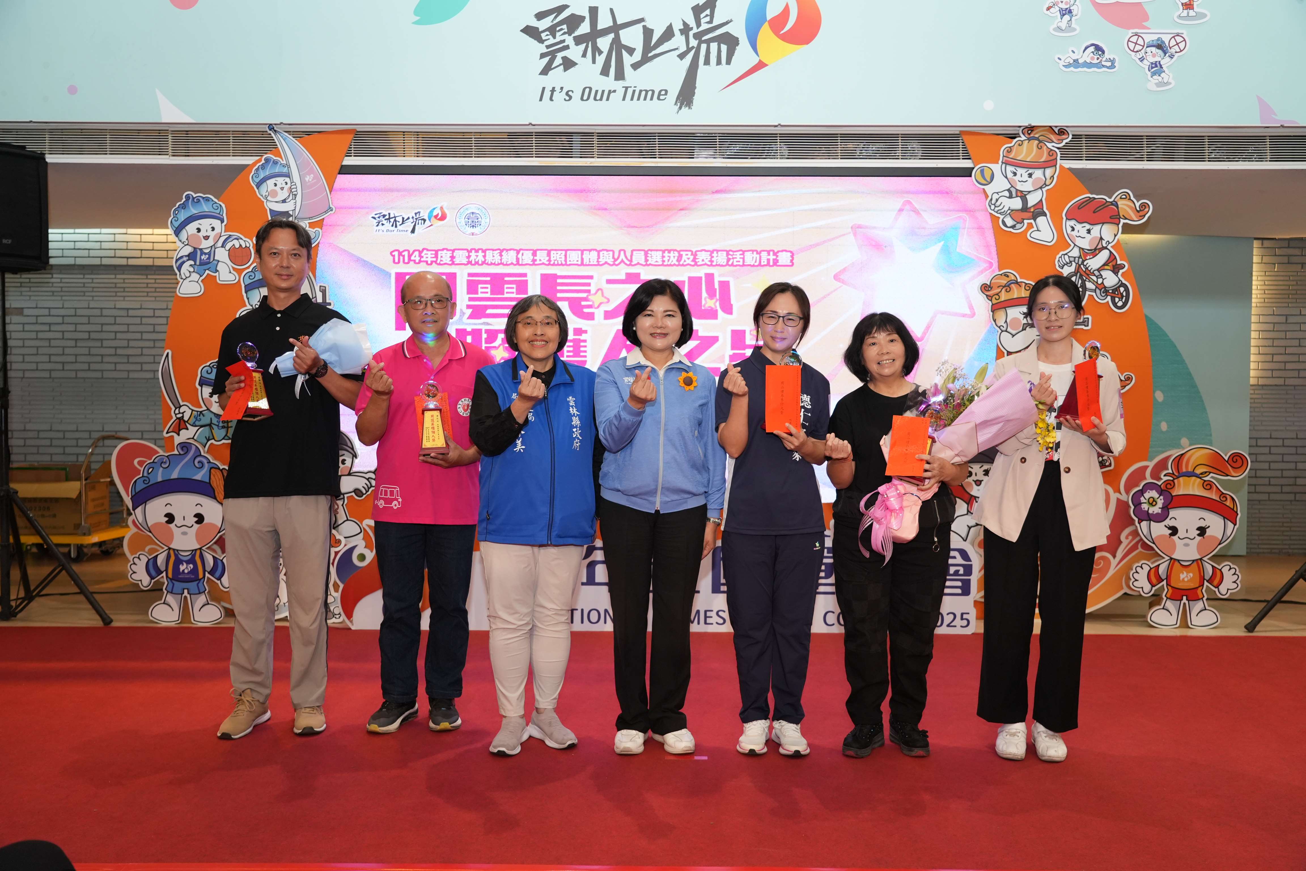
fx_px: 1088
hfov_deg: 61.9
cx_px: 653
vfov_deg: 43.6
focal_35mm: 30
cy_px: 436
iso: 1600
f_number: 4
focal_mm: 30
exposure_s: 1/125
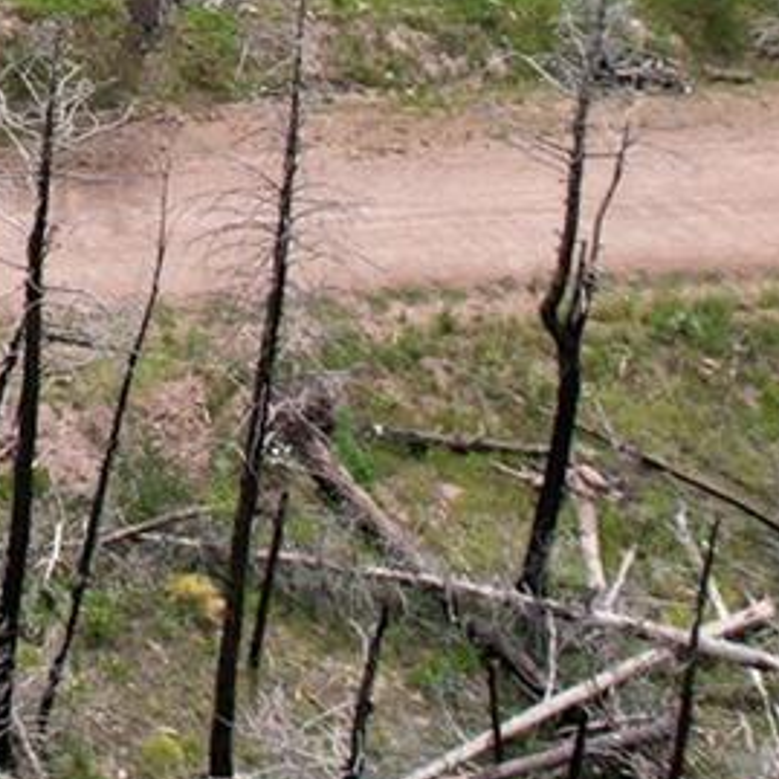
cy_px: -692
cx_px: -877
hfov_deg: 13.1
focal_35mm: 111
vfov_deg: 13.7
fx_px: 2826
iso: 160
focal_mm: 8.38
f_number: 2.8
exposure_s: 1/640
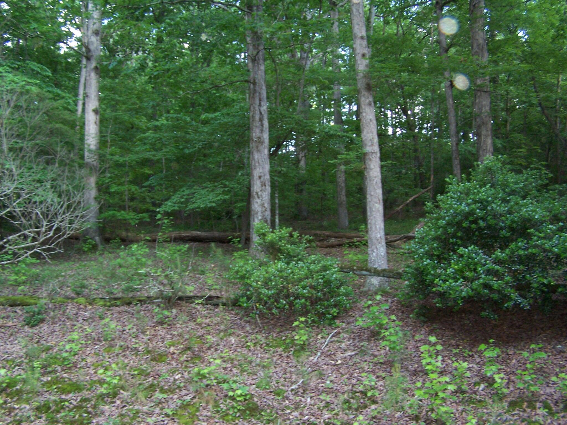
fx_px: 622
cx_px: 284
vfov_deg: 37.7
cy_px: 212
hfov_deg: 49.0
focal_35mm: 38
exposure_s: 1/60
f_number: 2.8
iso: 140
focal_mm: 6.3
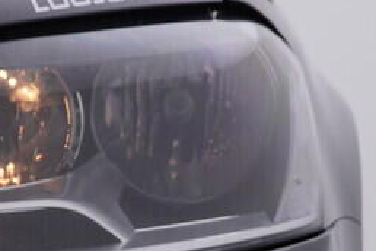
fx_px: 1493
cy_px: 296
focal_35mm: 143
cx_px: 120
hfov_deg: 14.3
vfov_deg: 9.5
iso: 125
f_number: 4.5
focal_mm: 24
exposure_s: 1/100
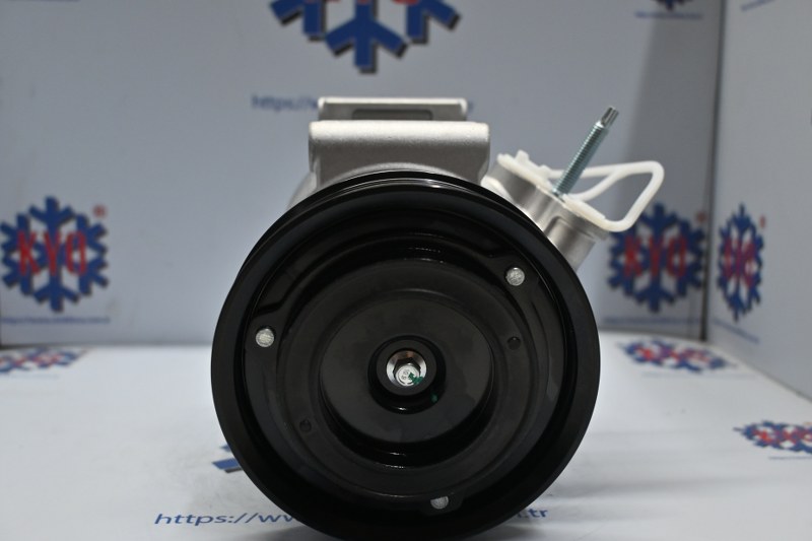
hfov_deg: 51.3
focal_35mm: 38
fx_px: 846
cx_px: 406
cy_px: 270
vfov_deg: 35.5
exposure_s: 1/125
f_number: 4.2
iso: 640
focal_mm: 25
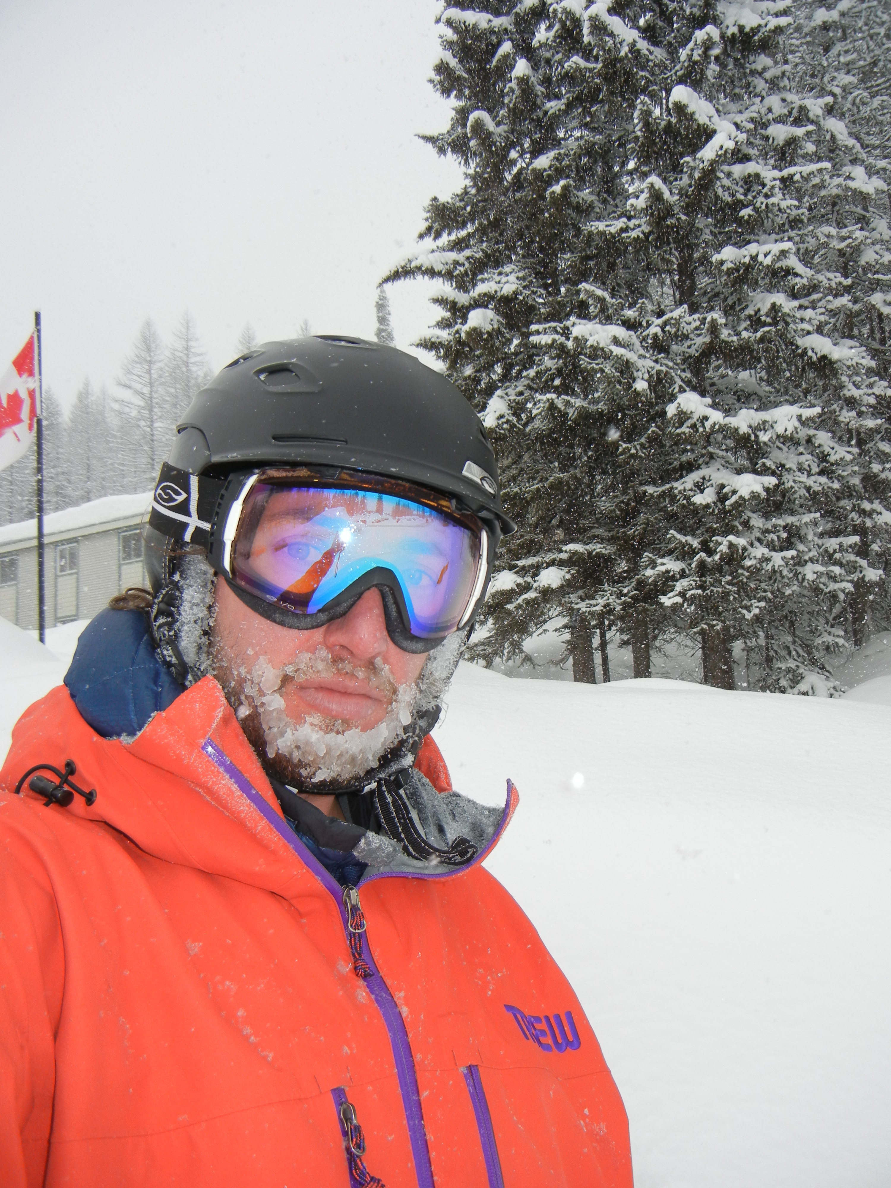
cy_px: 594
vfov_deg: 60.0
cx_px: 446
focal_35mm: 30
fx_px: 1030
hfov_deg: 46.8
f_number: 3.5
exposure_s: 1/647
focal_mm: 5.4
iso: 160
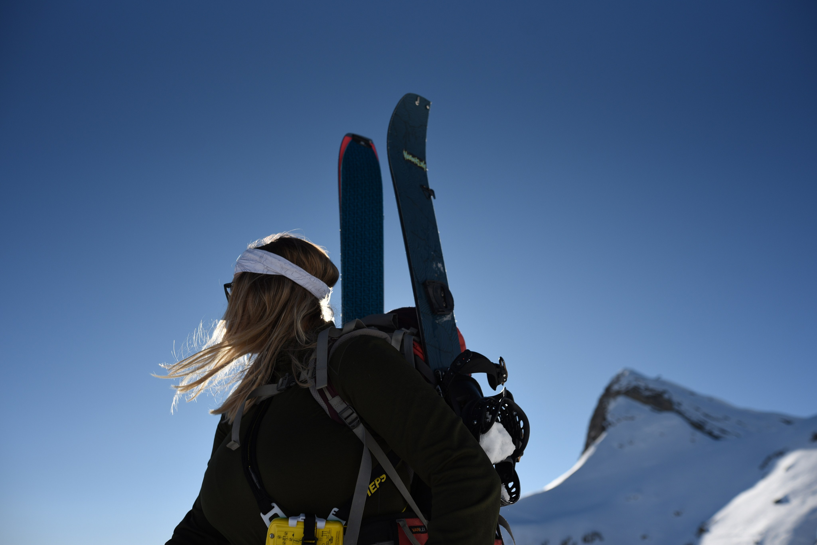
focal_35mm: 24
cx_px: 408
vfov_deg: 53.1
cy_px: 272
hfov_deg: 73.7
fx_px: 545
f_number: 3.2
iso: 100
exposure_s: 1/4000
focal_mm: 24
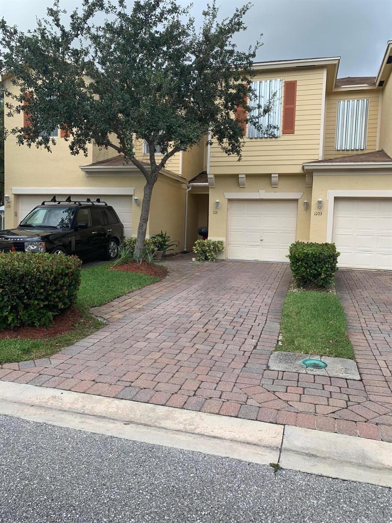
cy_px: 262
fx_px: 393
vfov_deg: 67.3
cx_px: 196
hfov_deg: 53.1
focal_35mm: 26
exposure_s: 1/759
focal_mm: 4.25
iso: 25
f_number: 1.8
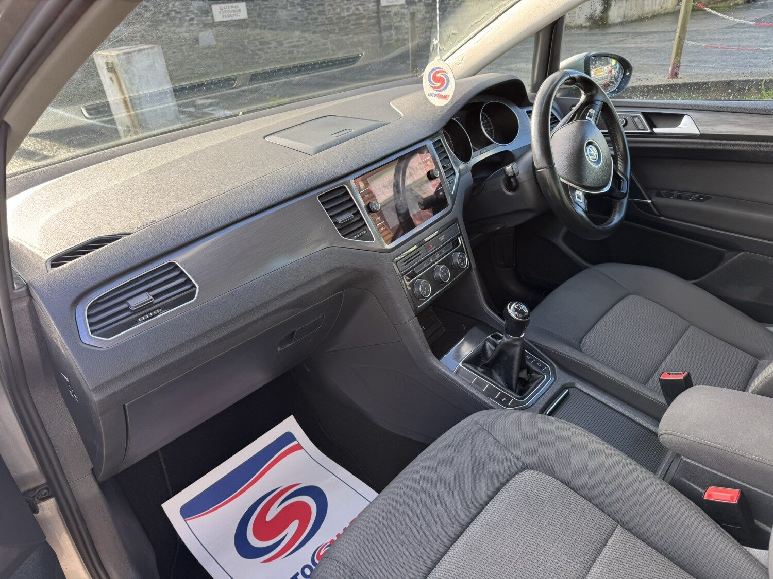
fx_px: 536
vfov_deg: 56.8
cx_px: 386
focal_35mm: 24
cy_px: 290
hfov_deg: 71.6
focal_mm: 6.76
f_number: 1.78
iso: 64
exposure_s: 1/134
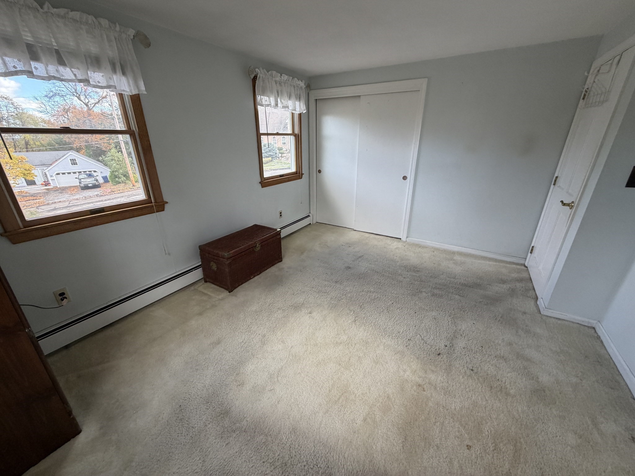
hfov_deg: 102.1
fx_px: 257
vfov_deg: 85.7
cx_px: 318
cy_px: 238
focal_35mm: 14
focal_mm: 2.22
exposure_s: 1/121
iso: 200
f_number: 2.2
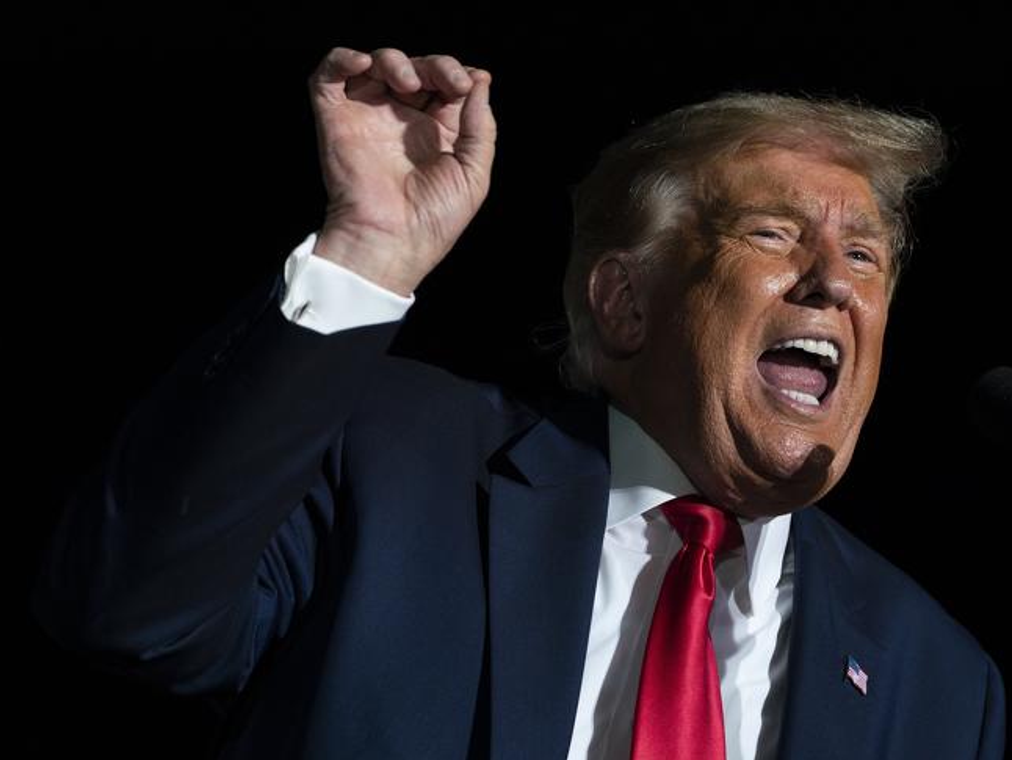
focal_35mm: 326
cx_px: 548
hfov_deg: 6.1
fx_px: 9534
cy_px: 380
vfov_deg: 4.6
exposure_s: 1/400
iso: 3200
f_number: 5.6
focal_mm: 300
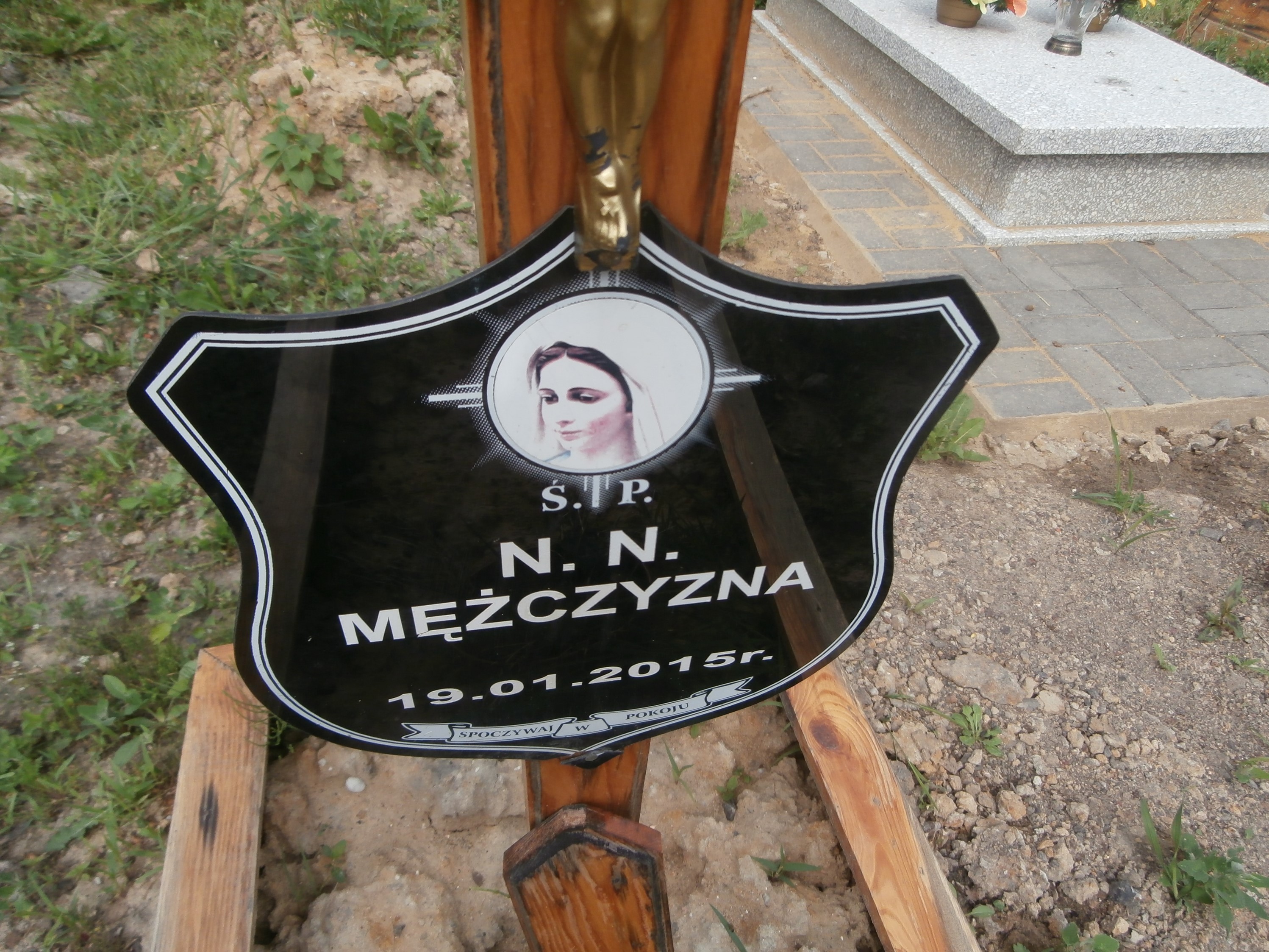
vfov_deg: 56.8
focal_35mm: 24
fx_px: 880
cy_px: 476
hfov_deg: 71.6
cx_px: 634
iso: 100
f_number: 3
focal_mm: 4.2
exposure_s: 1/1000
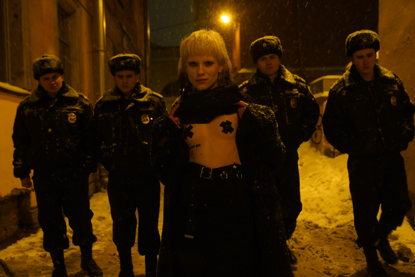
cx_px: 208
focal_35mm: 35
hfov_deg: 54.4
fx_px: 403
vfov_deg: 37.9
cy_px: 138
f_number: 3.2
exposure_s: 1/60
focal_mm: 35
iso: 1250
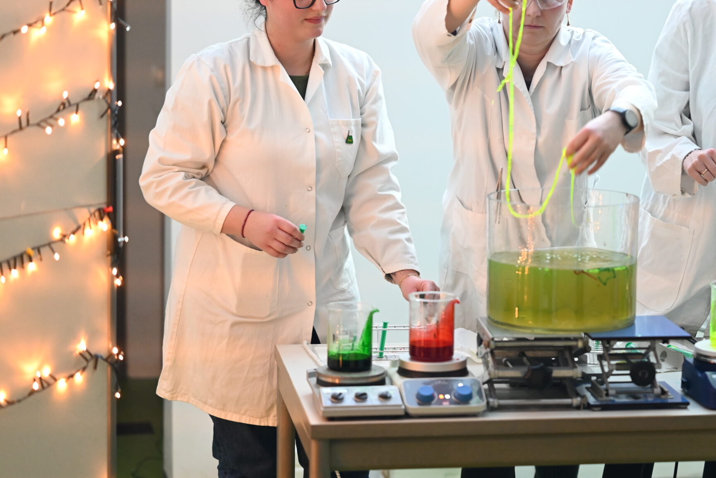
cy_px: 167
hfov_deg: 16.2
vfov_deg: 10.9
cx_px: 524
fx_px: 2506
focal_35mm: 126
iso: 2000
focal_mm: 85
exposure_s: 1/60
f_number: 2
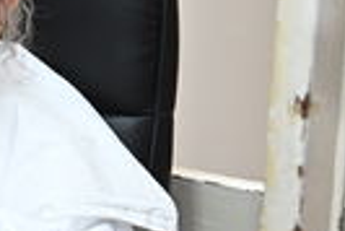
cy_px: 55
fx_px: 1497
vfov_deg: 8.8
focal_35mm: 156
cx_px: -169
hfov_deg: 12.5
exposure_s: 1/200
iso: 1250
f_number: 6.3
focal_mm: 52
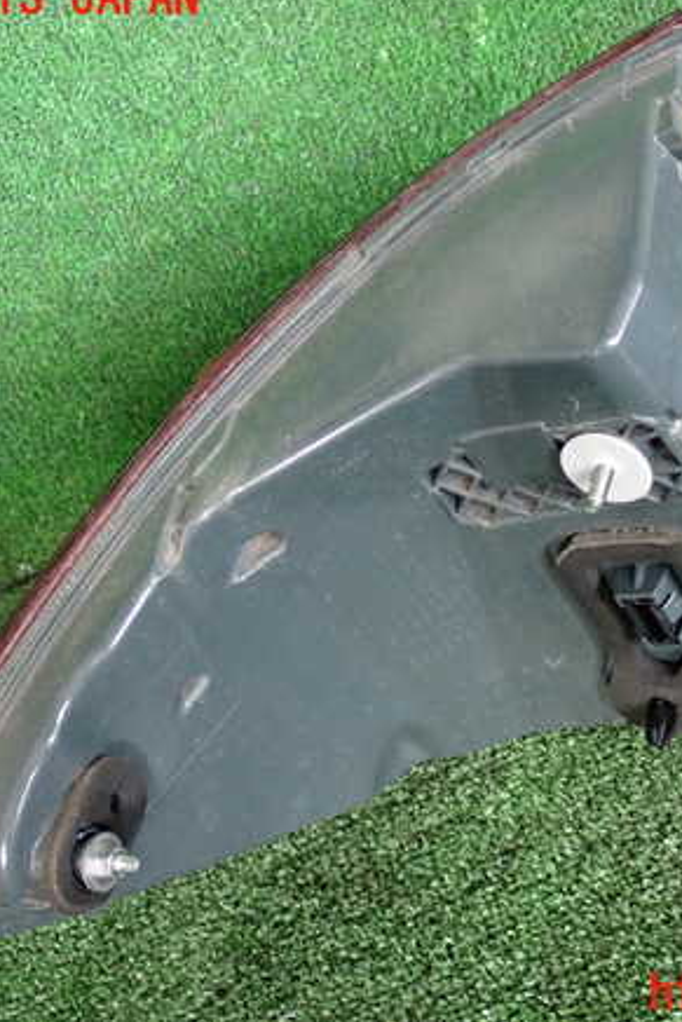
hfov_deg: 21.5
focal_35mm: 63
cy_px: 497
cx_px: 476
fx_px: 1789
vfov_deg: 31.9
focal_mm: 7.84
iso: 1000
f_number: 2.9
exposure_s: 1/125
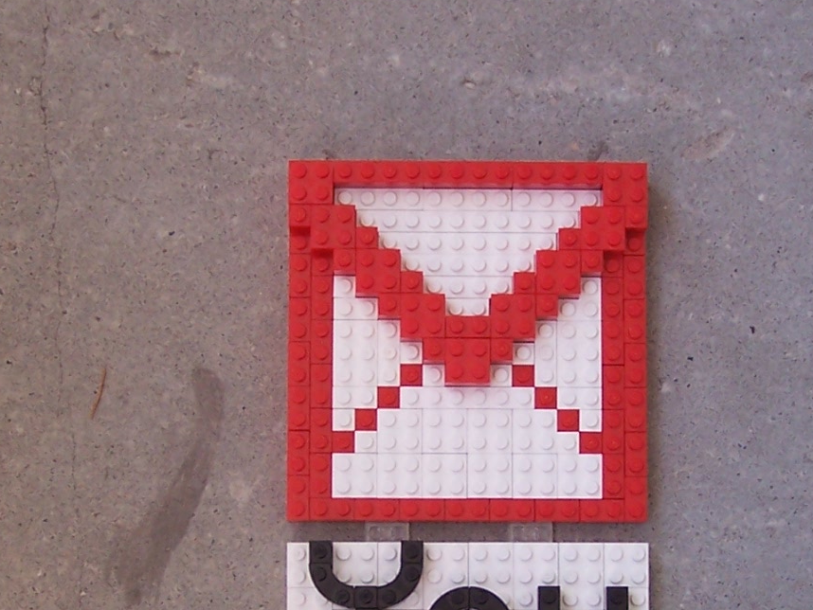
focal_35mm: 102
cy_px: 505
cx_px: 467
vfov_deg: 14.4
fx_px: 2396
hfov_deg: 19.2
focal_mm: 6.3
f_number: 2.8
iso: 80
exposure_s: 1/125
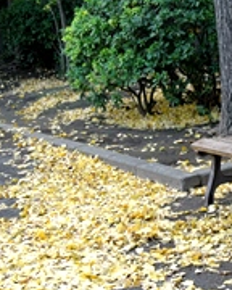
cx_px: 285
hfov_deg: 15.1
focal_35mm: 98
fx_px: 841
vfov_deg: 19.5
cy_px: 195
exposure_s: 1/60
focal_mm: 17.5
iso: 180
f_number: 4.5
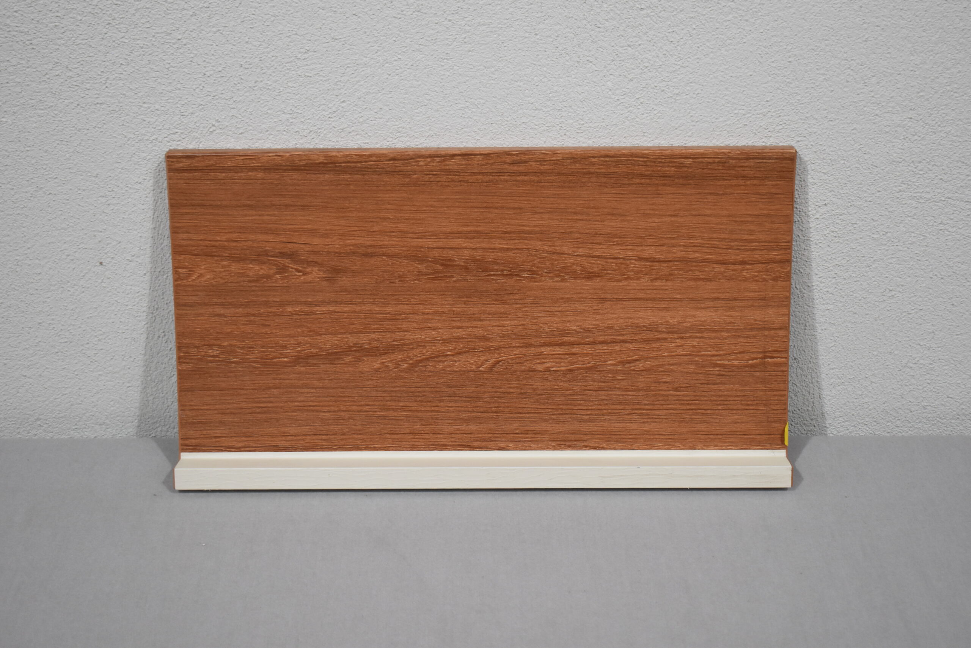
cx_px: 486
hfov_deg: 35.1
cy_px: 324
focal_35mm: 57
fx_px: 1537
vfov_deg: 23.8
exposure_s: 1/250
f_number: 4.8
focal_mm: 38
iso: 800
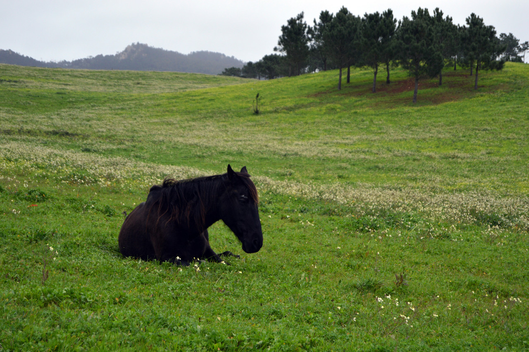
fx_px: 1211
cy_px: 176
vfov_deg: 16.5
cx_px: 264
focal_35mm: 82
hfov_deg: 24.6
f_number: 5.6
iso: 200
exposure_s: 1/125
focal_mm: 55
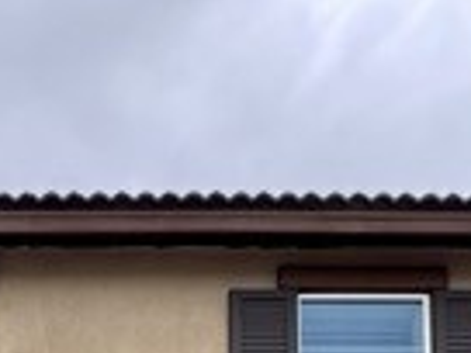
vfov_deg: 14.9
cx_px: -31
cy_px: 824
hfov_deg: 27.2
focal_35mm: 66
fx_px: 898
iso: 40
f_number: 2.2
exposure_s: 1/401
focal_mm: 2.22
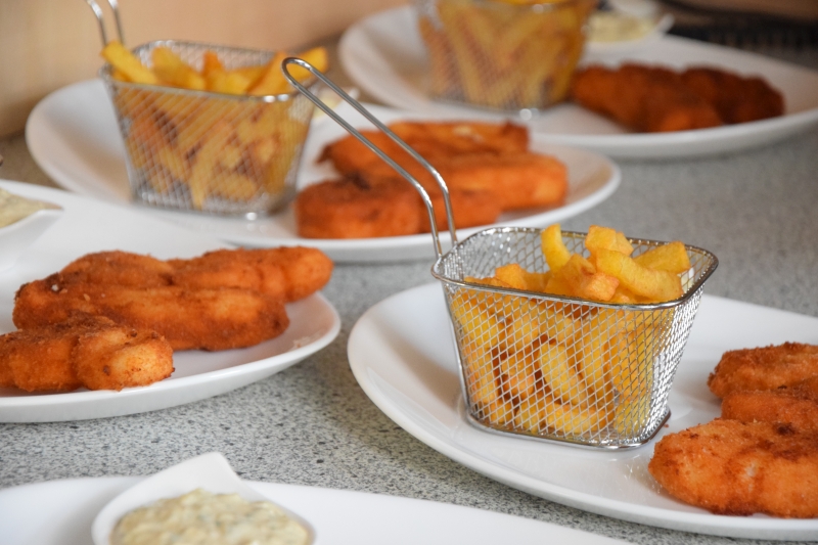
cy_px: 272
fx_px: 3135
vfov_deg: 9.9
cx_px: 409
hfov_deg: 14.9
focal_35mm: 138
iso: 3200
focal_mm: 92
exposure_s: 1/60
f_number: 5.6
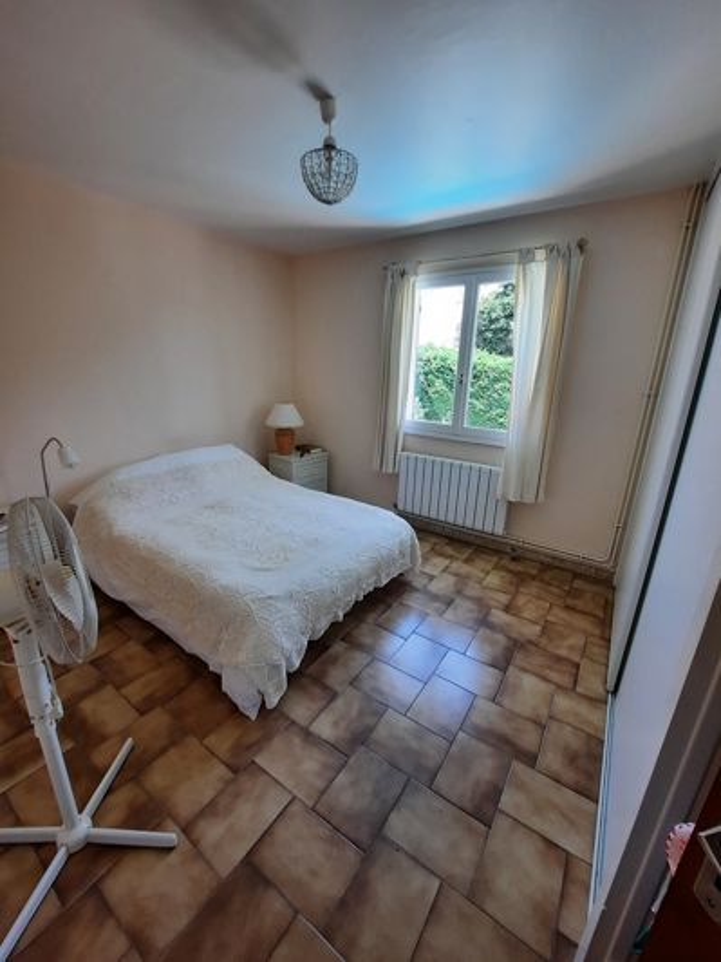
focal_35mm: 13
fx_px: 361
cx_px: 360
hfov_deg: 89.9
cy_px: 481
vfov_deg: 106.2
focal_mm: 1.74
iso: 40
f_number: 2.2
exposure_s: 1/50
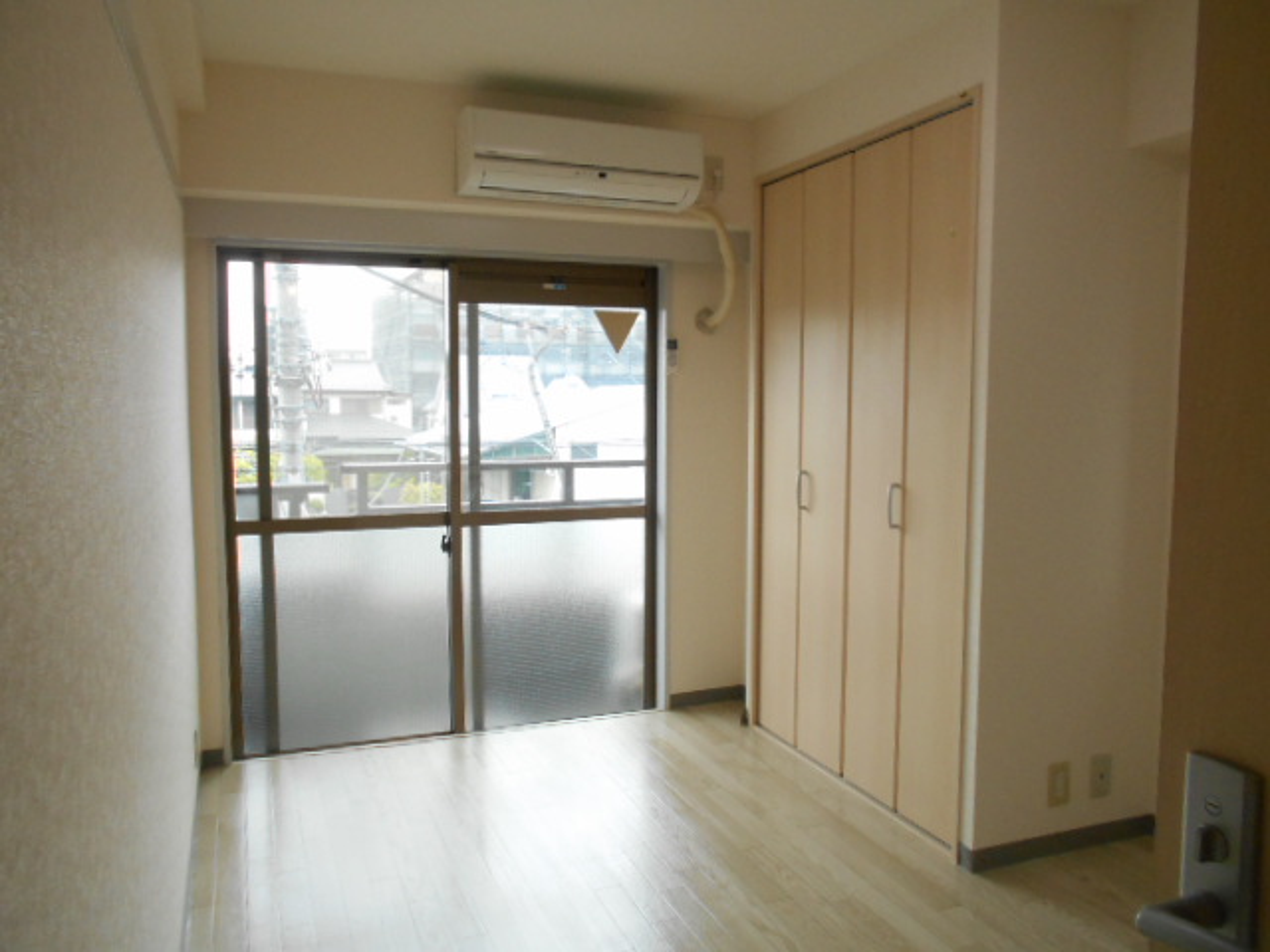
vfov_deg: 53.1
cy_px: 476
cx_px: 635
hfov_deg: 67.3
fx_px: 954
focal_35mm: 26
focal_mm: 4.6
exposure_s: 1/250
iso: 320
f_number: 3.2
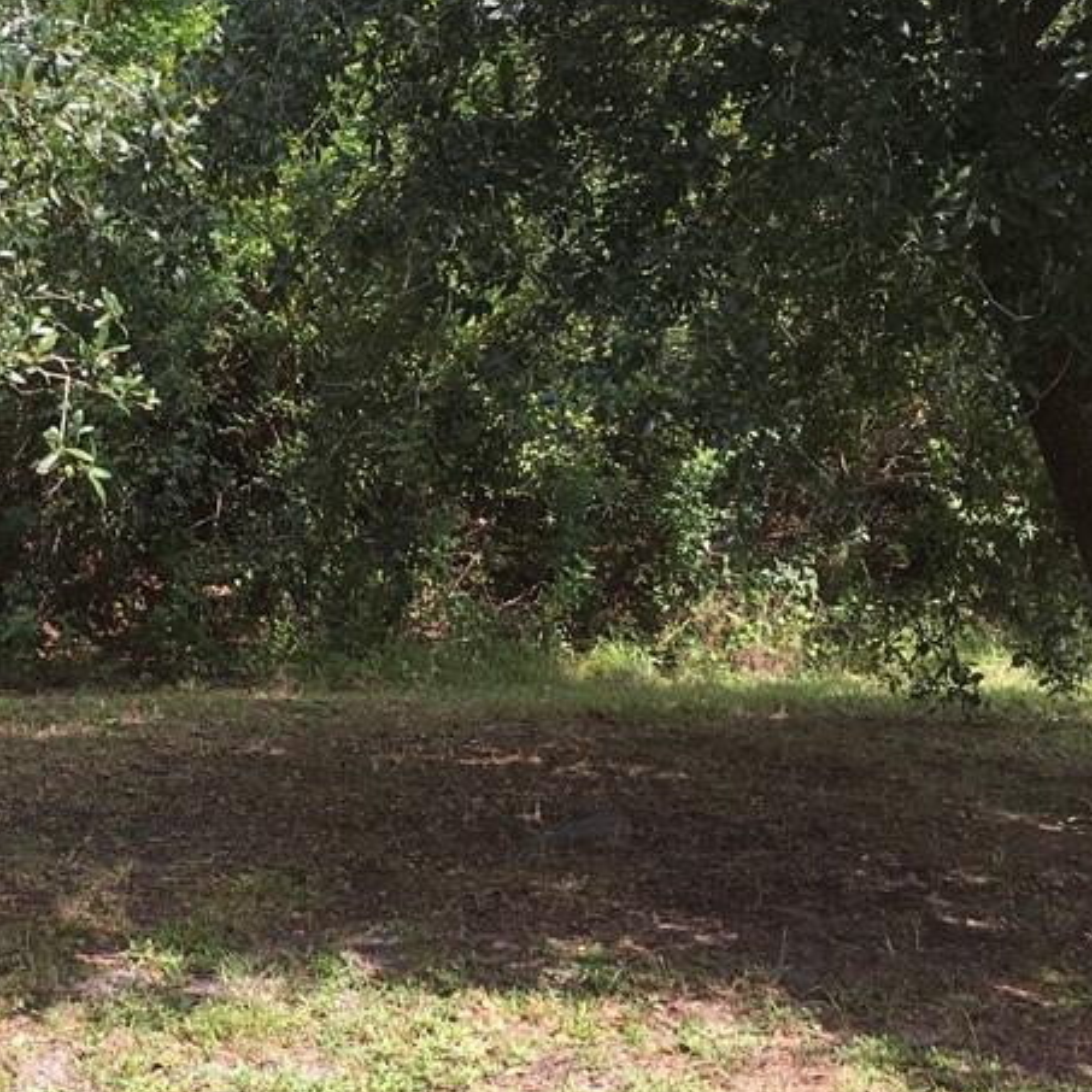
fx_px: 2070
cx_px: 152
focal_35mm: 58
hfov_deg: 28.6
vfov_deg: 29.4
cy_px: 391
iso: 25
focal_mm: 4.15
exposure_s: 1/557
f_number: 2.2
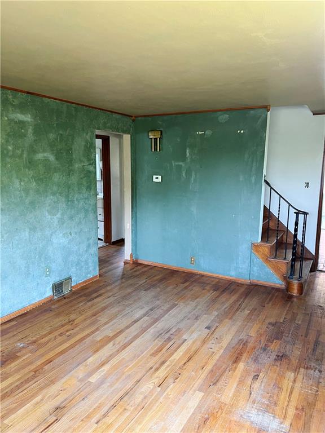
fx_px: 325
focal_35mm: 26
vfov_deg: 67.3
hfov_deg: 53.1
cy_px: 216
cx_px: 162
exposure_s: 1/60
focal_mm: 5.7
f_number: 1.5
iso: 160
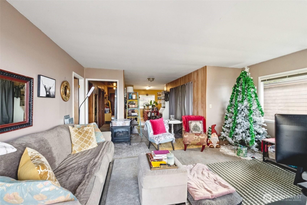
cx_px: 154
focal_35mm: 15
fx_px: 128
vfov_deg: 77.3
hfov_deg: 100.4
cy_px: 102
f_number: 9
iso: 1600
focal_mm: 10
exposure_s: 1/30
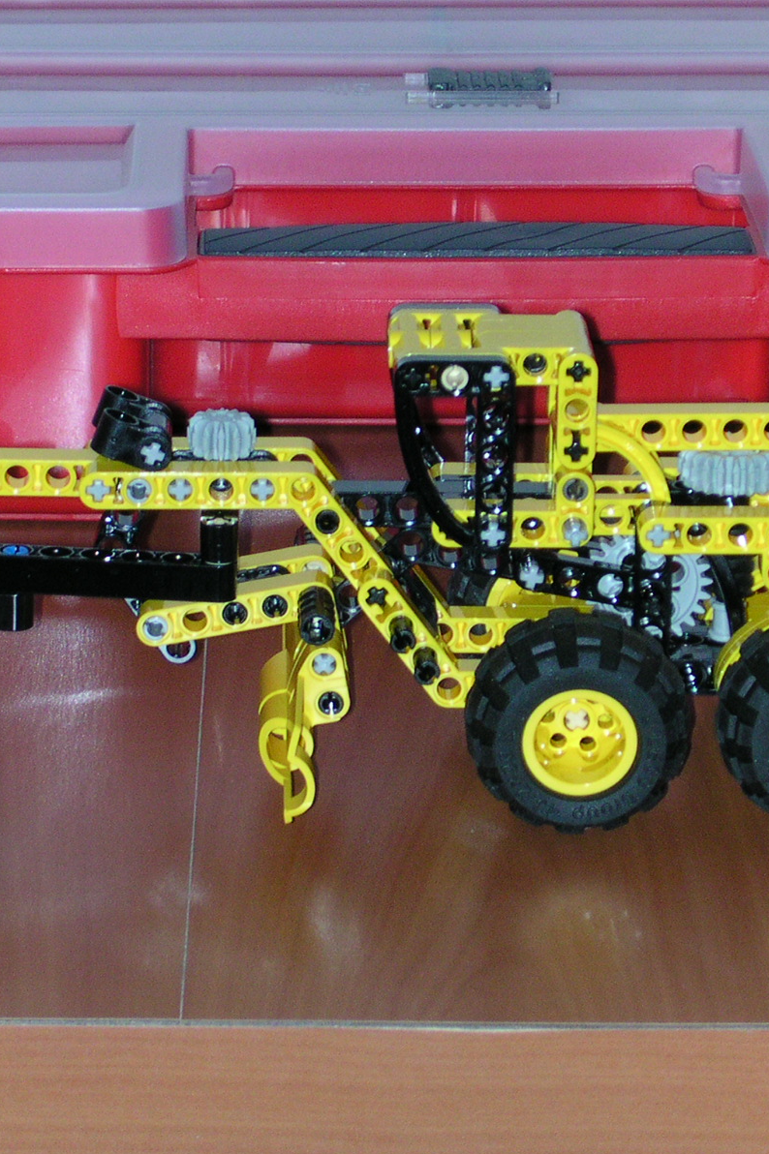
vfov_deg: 13.3
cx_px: 299
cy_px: 579
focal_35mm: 155
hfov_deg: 8.8
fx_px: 4969
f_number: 4.8
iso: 180
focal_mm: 16.8
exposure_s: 1/60
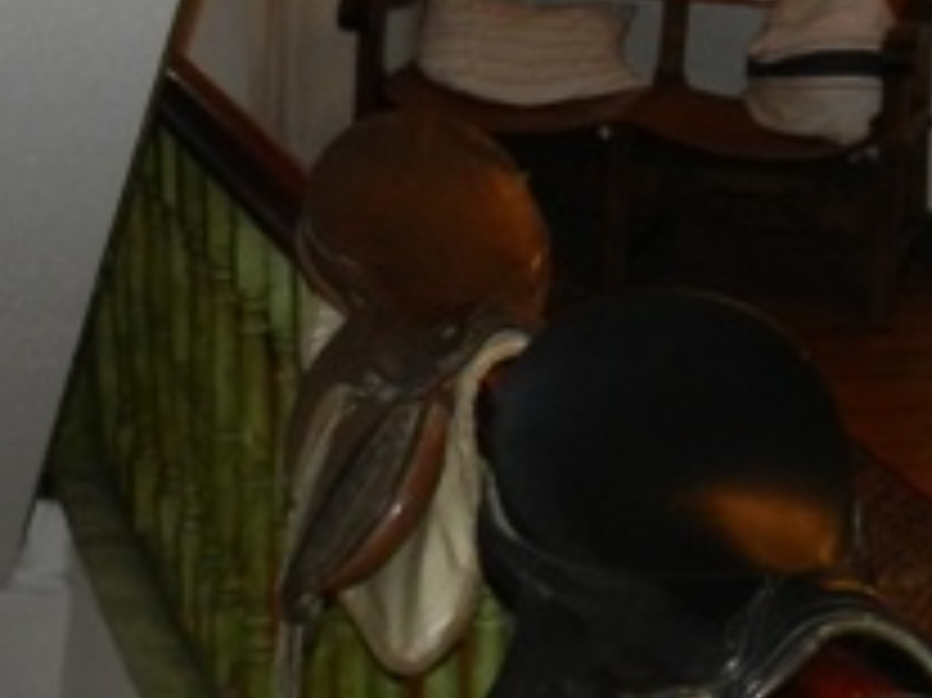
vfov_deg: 13.0
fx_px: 3068
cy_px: 410
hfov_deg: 17.3
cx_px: 387
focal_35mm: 114
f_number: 3.4
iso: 200
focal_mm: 4
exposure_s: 1/30
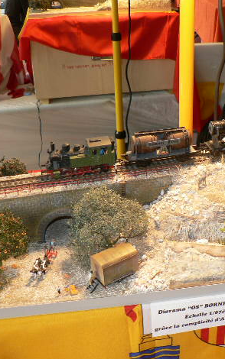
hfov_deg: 24.4
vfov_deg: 38.9
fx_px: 510
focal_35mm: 52
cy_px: 181
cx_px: 188
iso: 80
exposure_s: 1/60
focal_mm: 6
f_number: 2.8
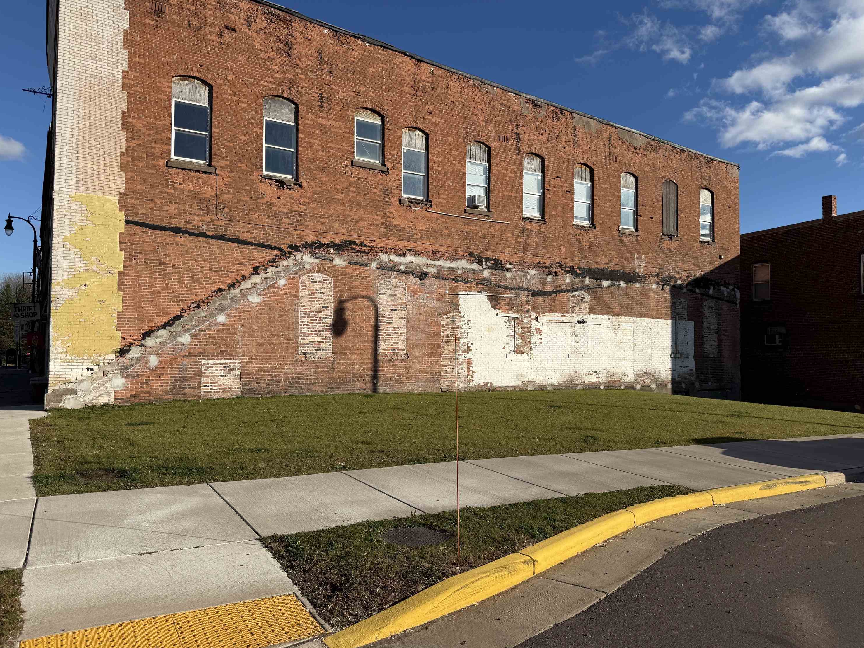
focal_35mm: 25
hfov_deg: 69.4
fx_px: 624
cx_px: 435
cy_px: 321
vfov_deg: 54.9
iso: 80
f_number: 1.78
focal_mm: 6.76
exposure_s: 1/6711
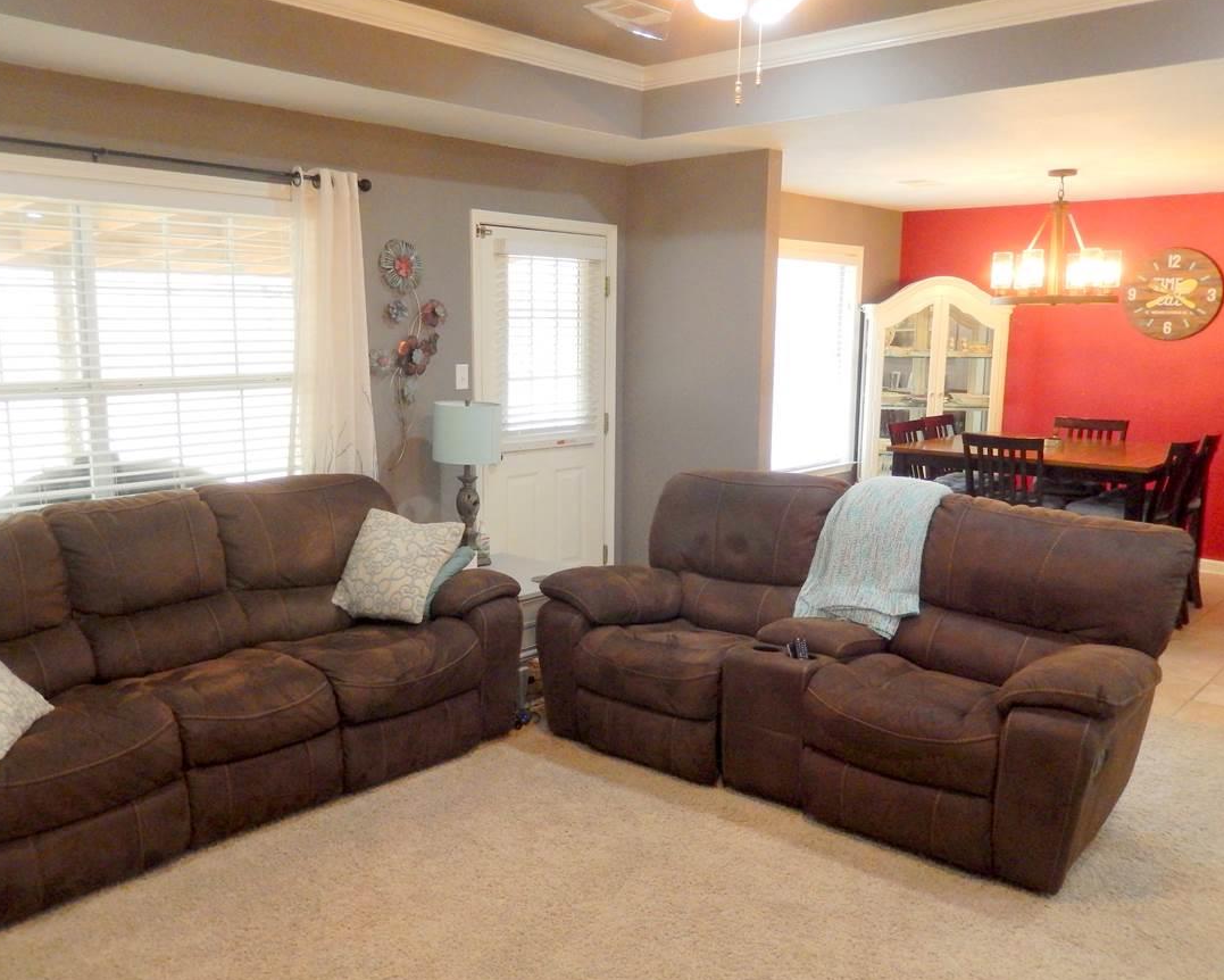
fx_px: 1051
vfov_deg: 50.0
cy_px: 504
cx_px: 590
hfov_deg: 60.4
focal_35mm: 29
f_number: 3.4
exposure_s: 1/30
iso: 360
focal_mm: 4.5
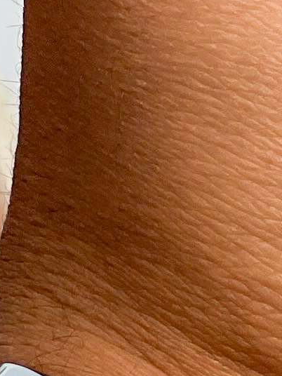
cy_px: -667
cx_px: 647
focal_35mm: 391
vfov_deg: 4.9
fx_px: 4247
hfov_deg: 3.7
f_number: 2
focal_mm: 6
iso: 25
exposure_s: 1/1000
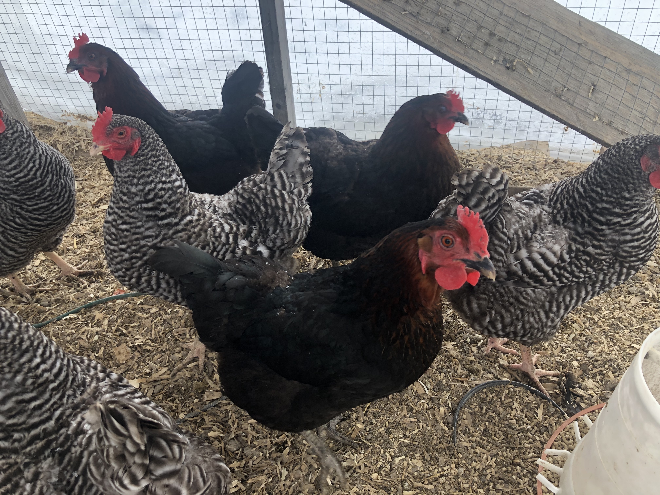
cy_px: 248
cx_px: 330
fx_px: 534
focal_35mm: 28
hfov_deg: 63.4
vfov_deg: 49.7
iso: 32
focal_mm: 3.99
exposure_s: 1/120
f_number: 1.8
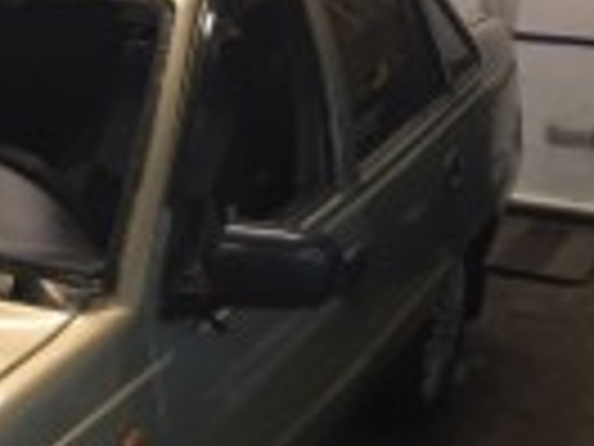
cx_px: -220
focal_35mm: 88
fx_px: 1510
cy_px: 261
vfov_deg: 16.8
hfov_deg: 20.0
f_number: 2.2
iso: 125
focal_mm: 4.15
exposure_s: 1/33
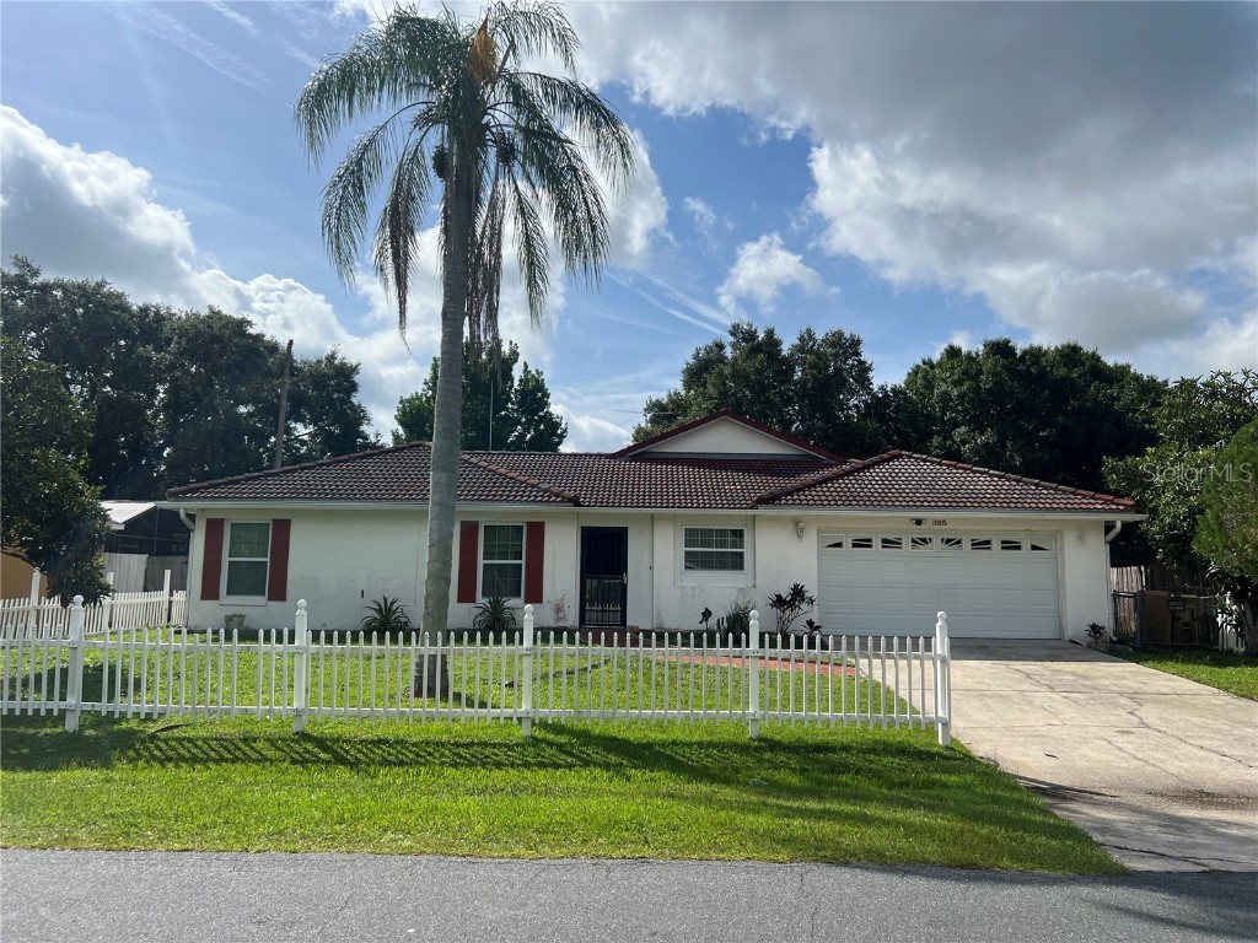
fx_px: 945
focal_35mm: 26
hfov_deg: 67.3
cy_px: 472
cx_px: 629
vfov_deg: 53.1
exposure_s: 1/6211
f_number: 1.5
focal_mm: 5.7
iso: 50
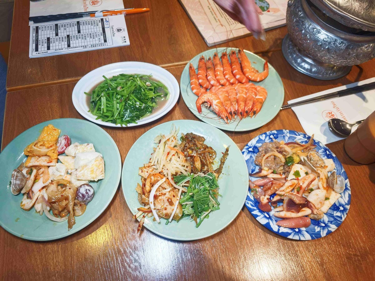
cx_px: 188
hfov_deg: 73.9
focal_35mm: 23
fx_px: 249
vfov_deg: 58.9
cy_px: 140
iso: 400
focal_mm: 8.72
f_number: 2
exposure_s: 1/121
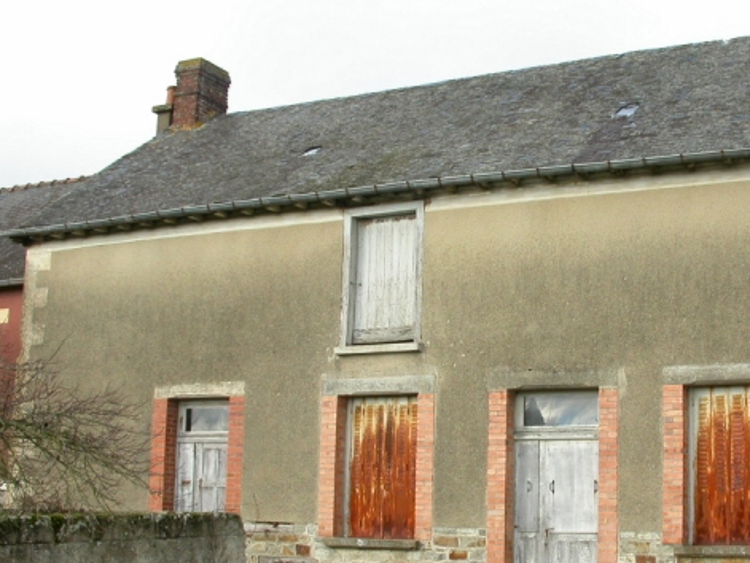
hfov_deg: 34.6
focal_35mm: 55
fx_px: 1193
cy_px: 334
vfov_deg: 26.5
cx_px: 505
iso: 100
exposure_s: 1/171
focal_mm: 7.85
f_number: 6
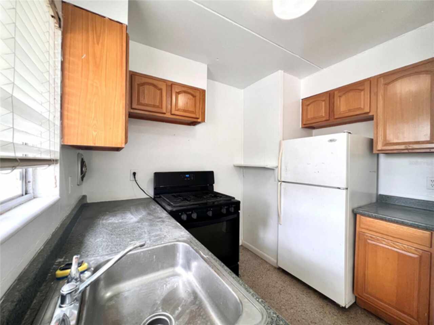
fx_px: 163
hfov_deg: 106.2
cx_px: 217
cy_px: 162
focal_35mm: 13
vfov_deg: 89.9
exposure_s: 1/60
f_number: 1.8
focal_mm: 1.57
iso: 125
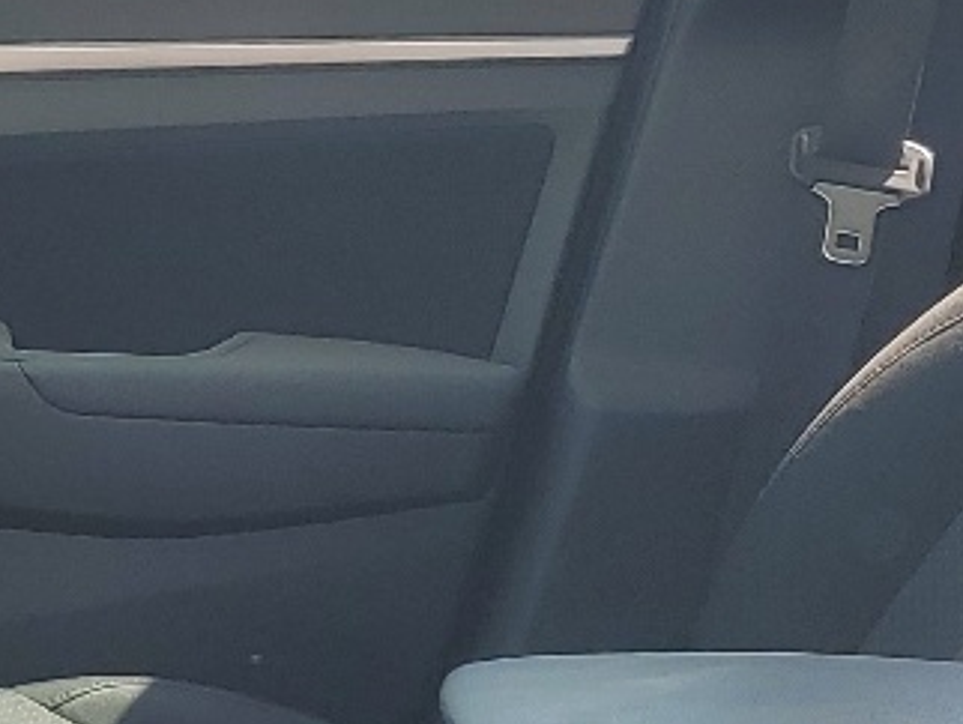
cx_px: -132
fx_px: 3591
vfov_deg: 11.4
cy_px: 655
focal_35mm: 129
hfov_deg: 14.9
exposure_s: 1/714
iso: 50
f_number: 1.5
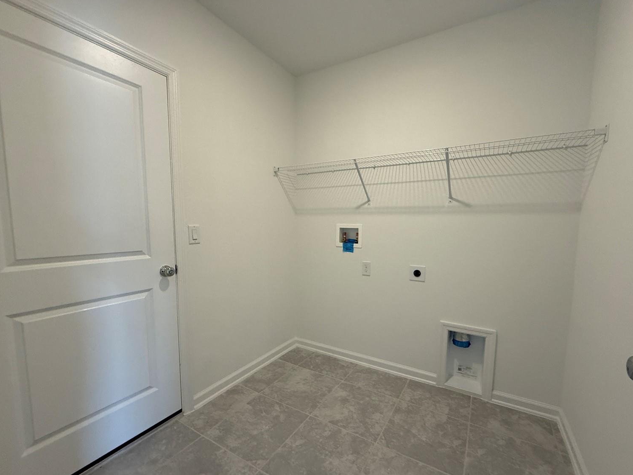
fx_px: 274
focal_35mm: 15
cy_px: 251
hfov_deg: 98.0
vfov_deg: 81.7
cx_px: 337
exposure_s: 1/120
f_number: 2.2
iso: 200
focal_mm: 2.22
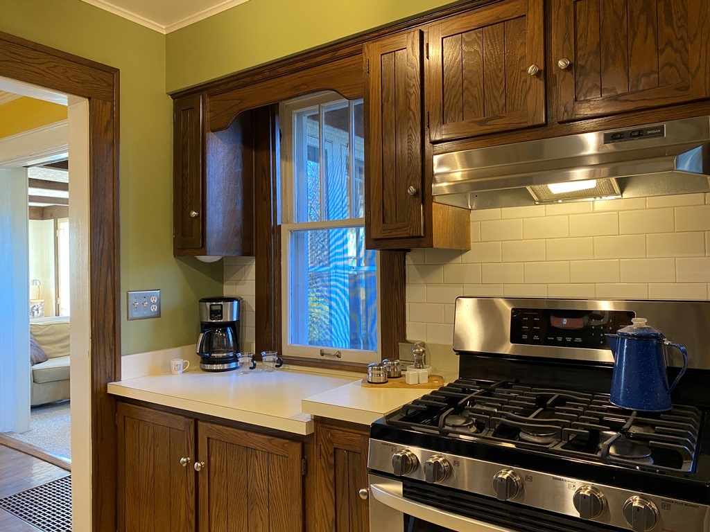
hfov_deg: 67.3
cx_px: 355
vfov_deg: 53.1
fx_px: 533
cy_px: 266
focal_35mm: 26
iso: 200
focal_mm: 4.25
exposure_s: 1/60
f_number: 1.8
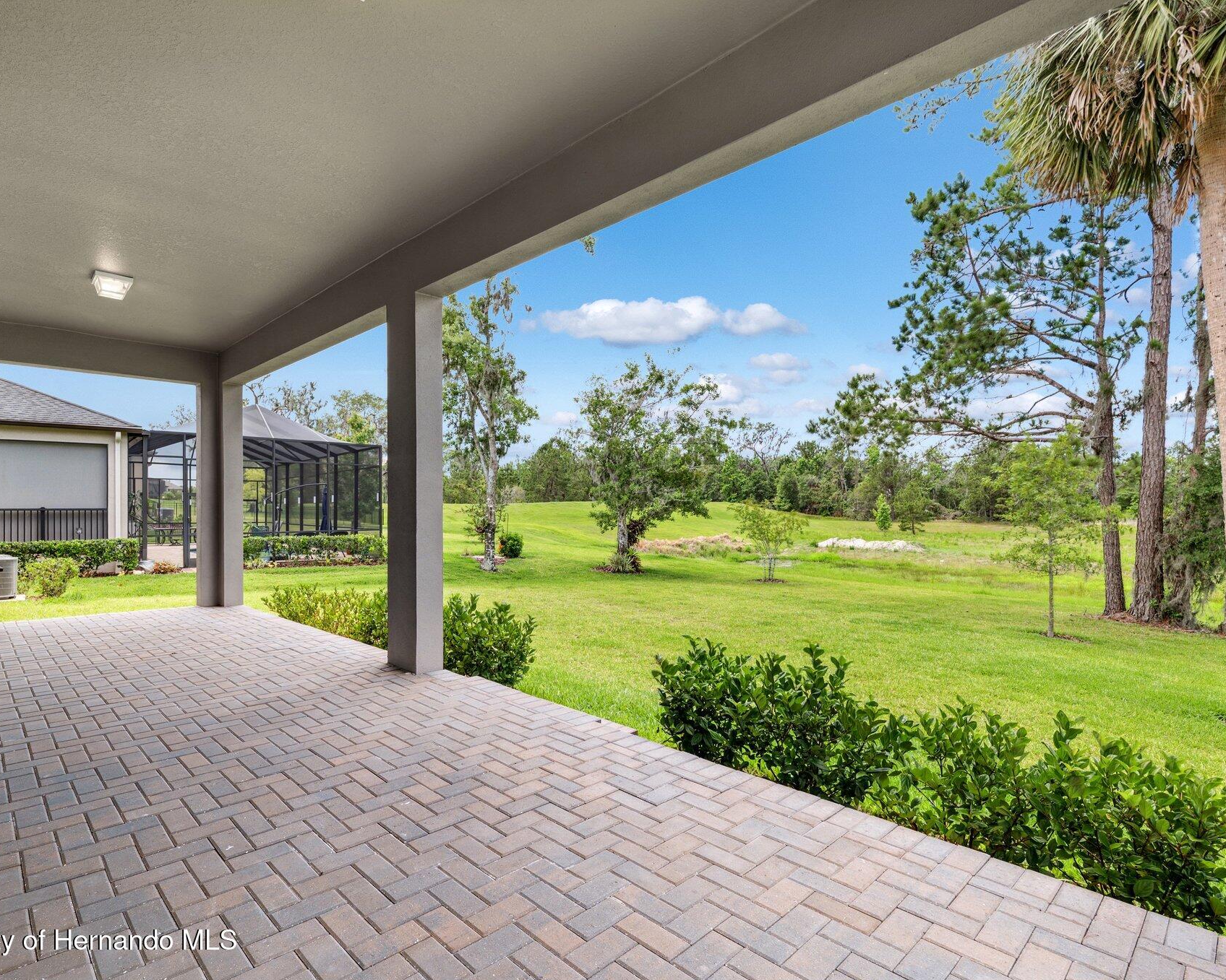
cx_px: 557
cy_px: 492
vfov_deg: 77.0
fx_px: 617
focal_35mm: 17
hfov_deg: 89.4
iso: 100
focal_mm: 15
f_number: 8
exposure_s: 1/80
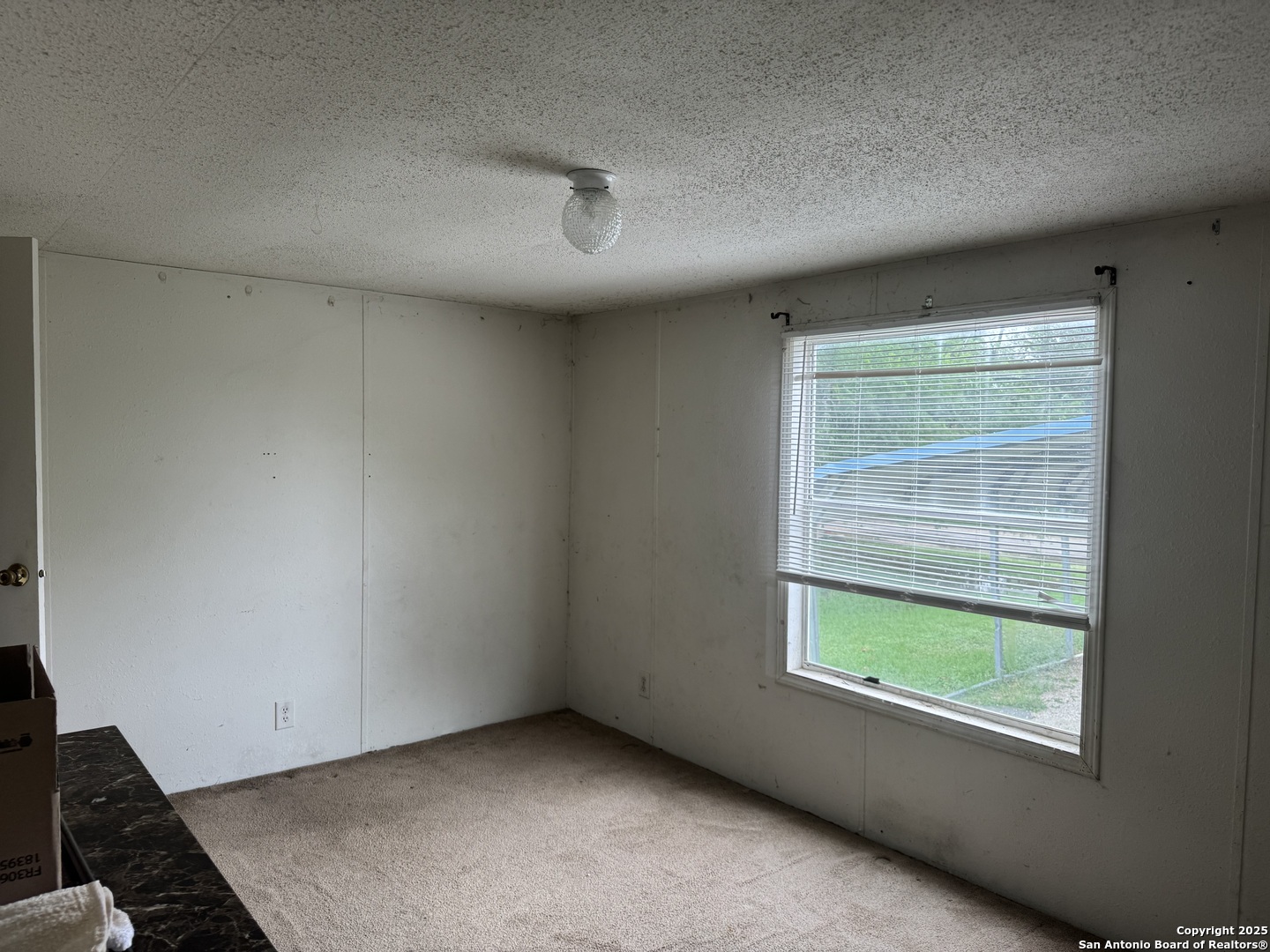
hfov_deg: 71.6
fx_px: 881
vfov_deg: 56.8
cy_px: 476
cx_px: 635
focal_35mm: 24
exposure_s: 1/120
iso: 80
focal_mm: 6.76
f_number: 1.78
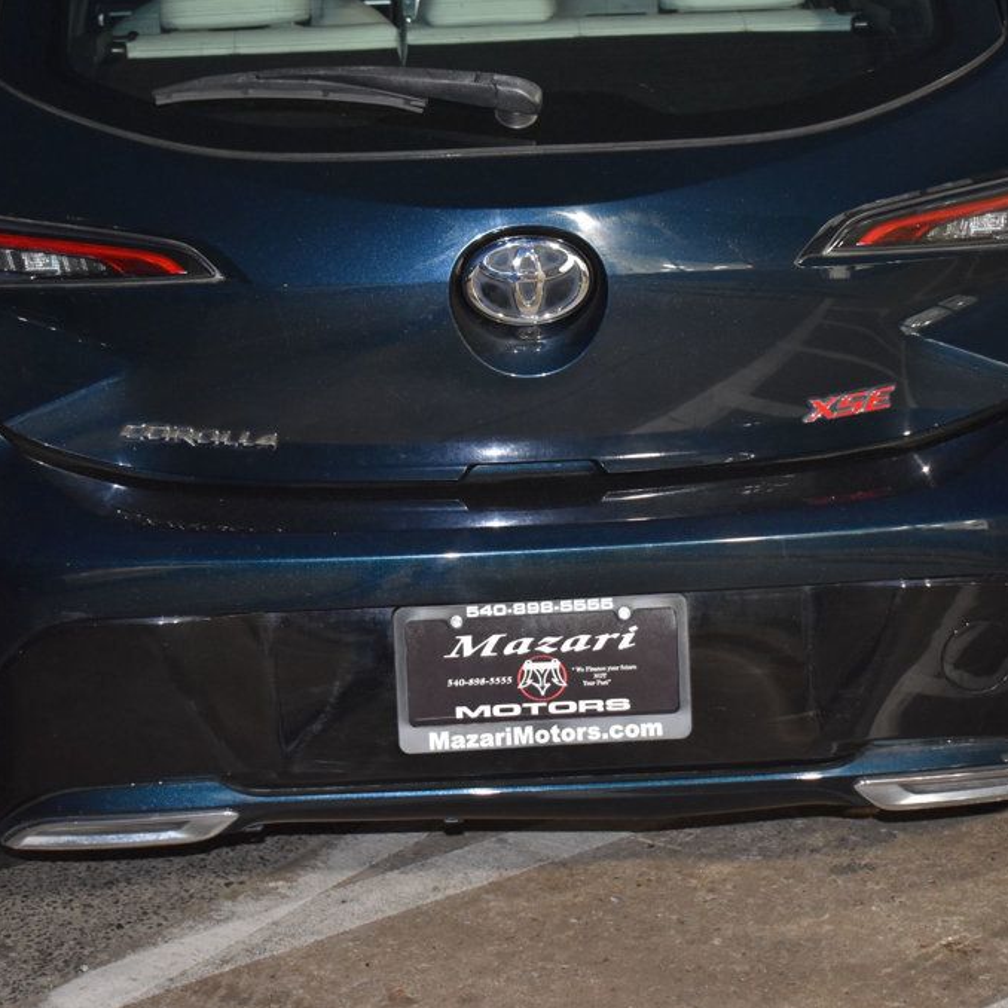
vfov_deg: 22.5
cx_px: 565
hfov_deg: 22.5
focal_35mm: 77
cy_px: 504
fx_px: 2537
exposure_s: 1/30
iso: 1600
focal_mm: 40
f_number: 4.8
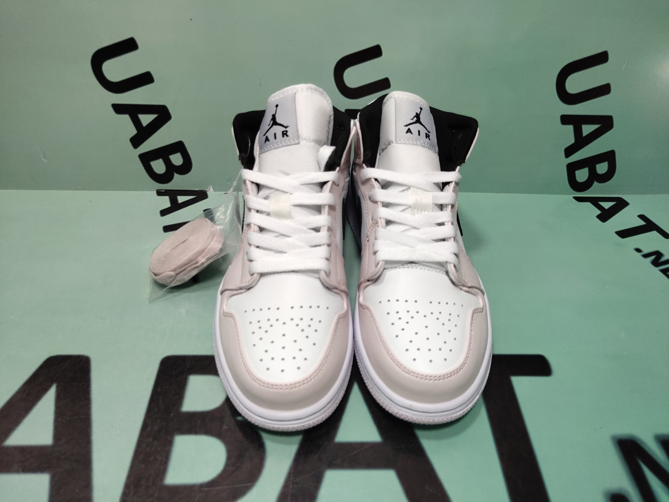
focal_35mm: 30
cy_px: 251
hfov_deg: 60.0
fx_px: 580
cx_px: 334
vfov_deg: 46.8
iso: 68
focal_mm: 4.35
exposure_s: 1/100
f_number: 1.79
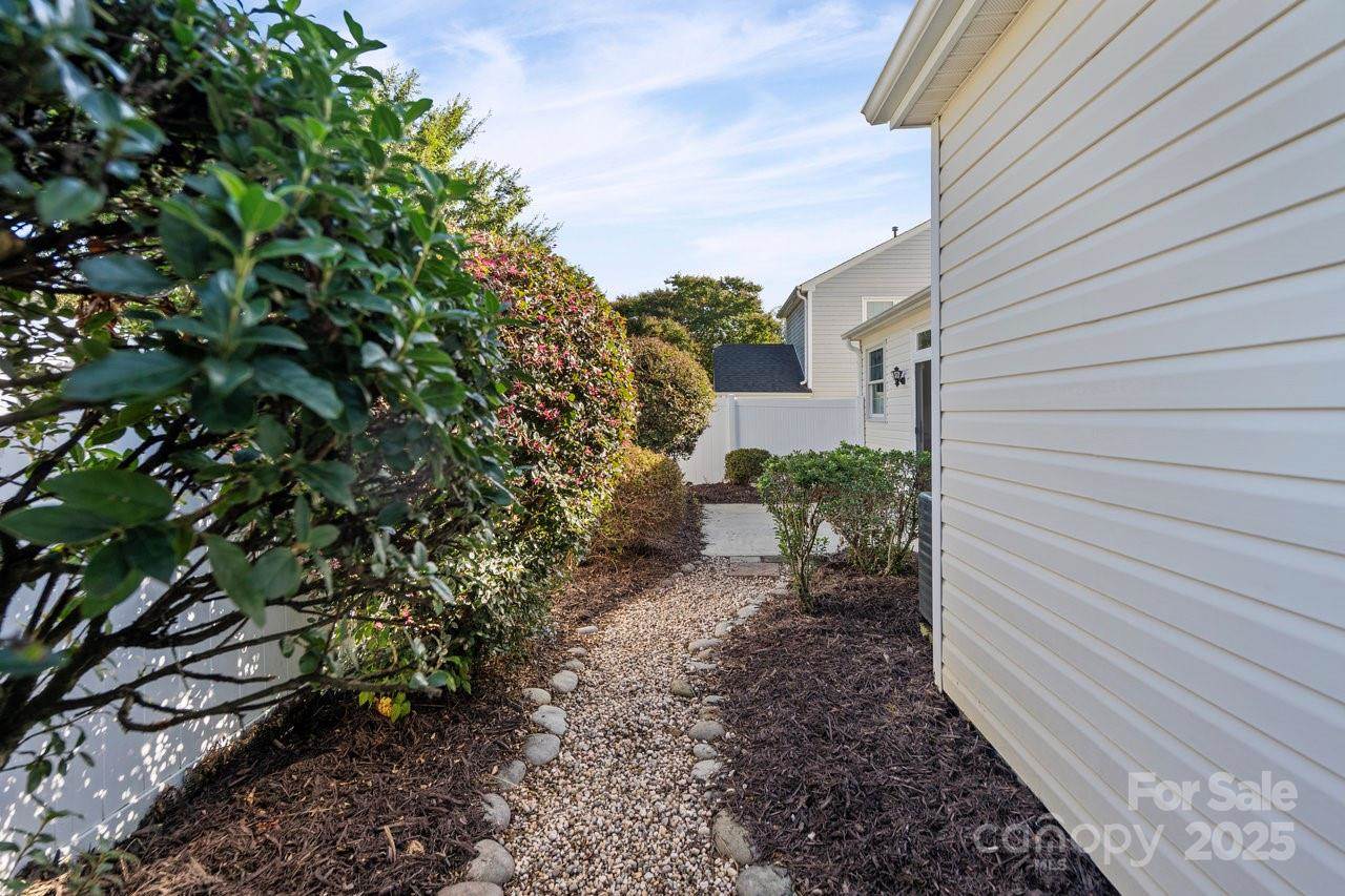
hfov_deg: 96.7
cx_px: 672
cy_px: 448
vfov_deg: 73.7
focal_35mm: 16
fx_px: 598
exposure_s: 1/125
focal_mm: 16
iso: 100
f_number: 5.6
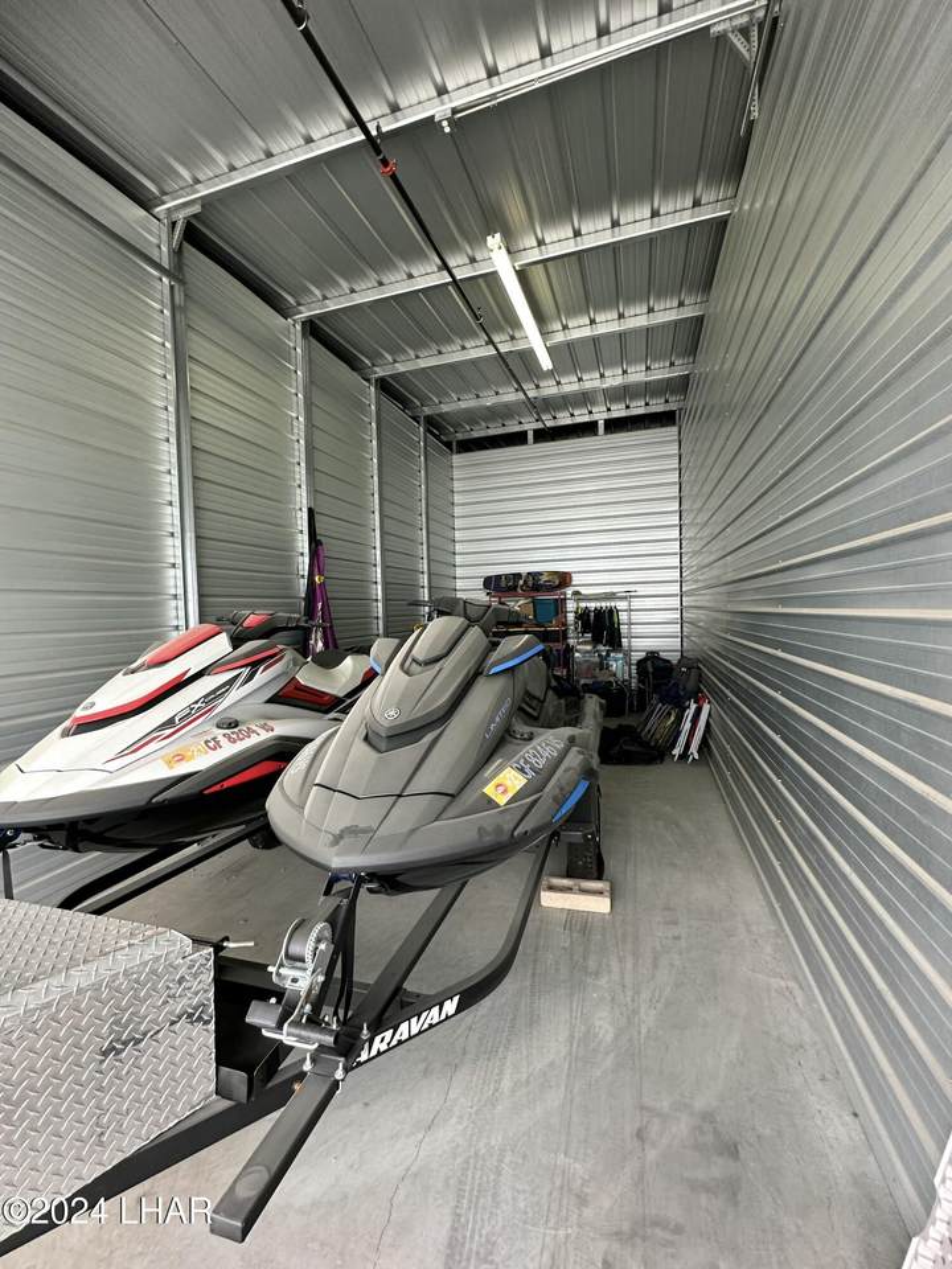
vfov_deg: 102.1
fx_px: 513
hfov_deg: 85.7
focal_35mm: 14
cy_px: 634
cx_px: 476
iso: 200
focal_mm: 2.22
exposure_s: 1/120
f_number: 2.2
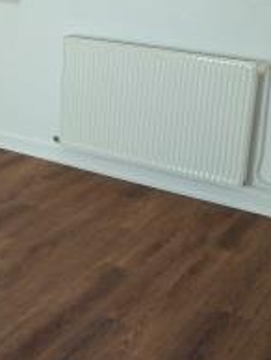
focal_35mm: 60
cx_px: 93
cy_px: 111
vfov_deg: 31.8
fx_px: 625
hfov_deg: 24.4
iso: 100
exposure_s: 1/121
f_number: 1.8
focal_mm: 3.6
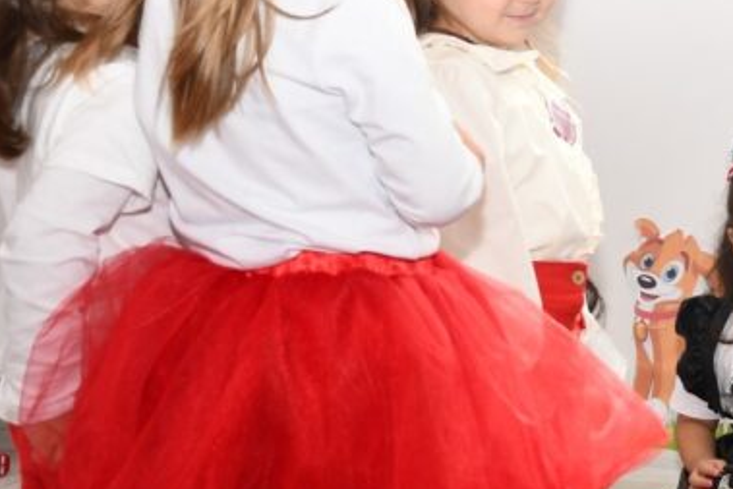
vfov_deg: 12.7
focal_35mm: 108
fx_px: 2200
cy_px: 154
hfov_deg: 18.0
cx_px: 878
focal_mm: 27
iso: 200
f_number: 5
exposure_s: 1/100
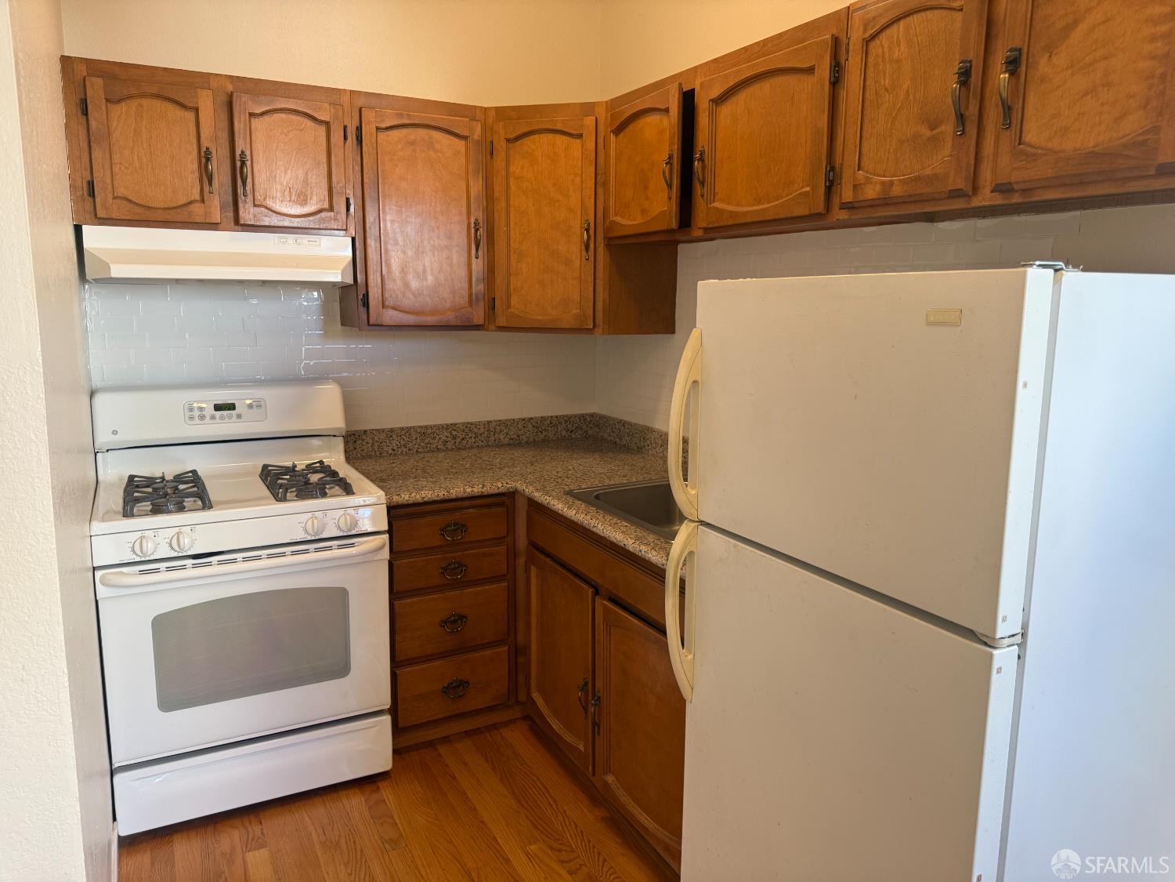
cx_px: 588
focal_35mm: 24
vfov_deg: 56.8
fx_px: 815
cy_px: 441
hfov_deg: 71.6
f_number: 1.78
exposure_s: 1/120
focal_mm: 6.76
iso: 160
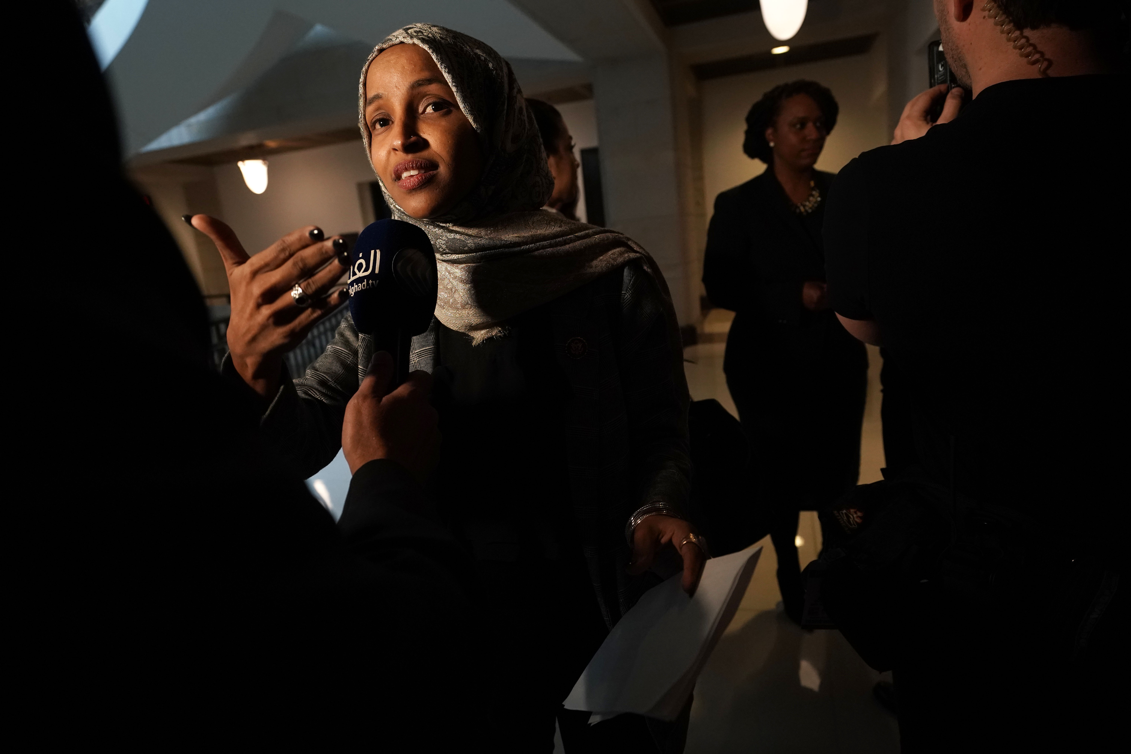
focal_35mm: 21
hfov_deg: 81.2
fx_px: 660
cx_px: 566
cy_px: 377
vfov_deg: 59.5
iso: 3200
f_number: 4
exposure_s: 1/250
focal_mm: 21
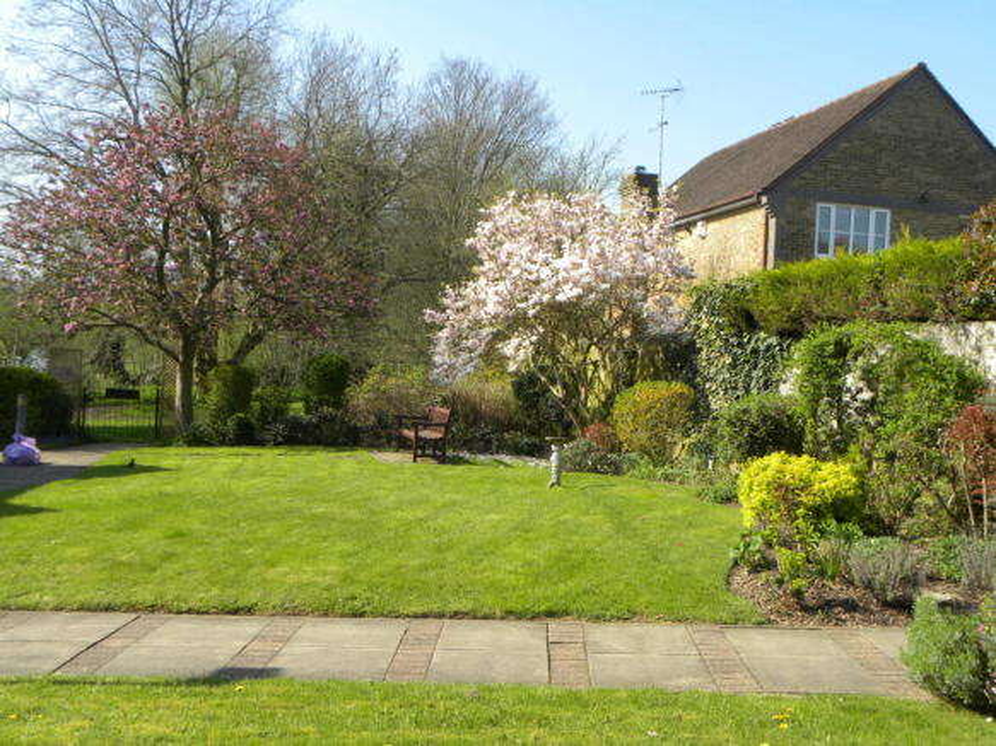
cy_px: 373
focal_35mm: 37
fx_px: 1064
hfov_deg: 50.1
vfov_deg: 38.7
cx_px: 498
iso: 64
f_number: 5
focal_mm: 6.6
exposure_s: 1/206
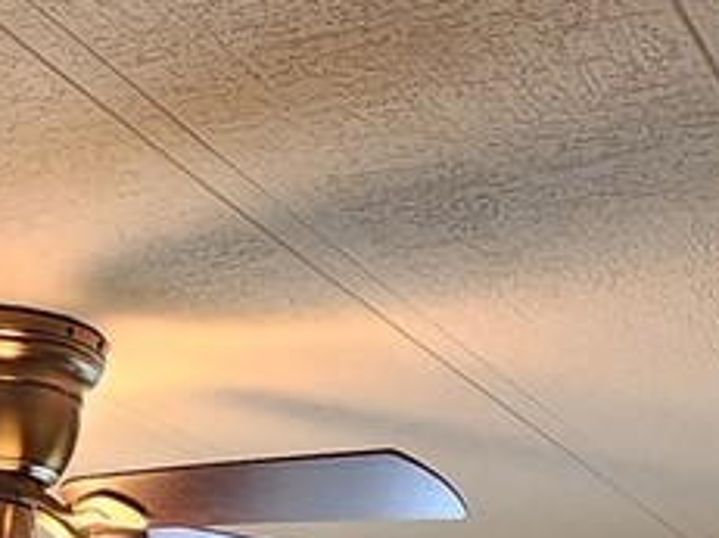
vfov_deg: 12.7
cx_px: 115
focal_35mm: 90
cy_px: 1294
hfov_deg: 21.4
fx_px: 1868
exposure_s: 1/60
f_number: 2.2
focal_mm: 2.2
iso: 200
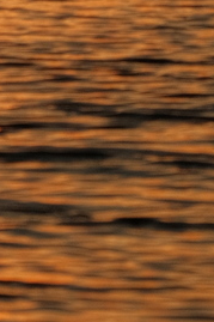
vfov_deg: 2.3
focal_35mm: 891
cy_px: -139
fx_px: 7954
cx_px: -126
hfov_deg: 1.5
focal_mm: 100
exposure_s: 1/750
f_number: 8
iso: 400
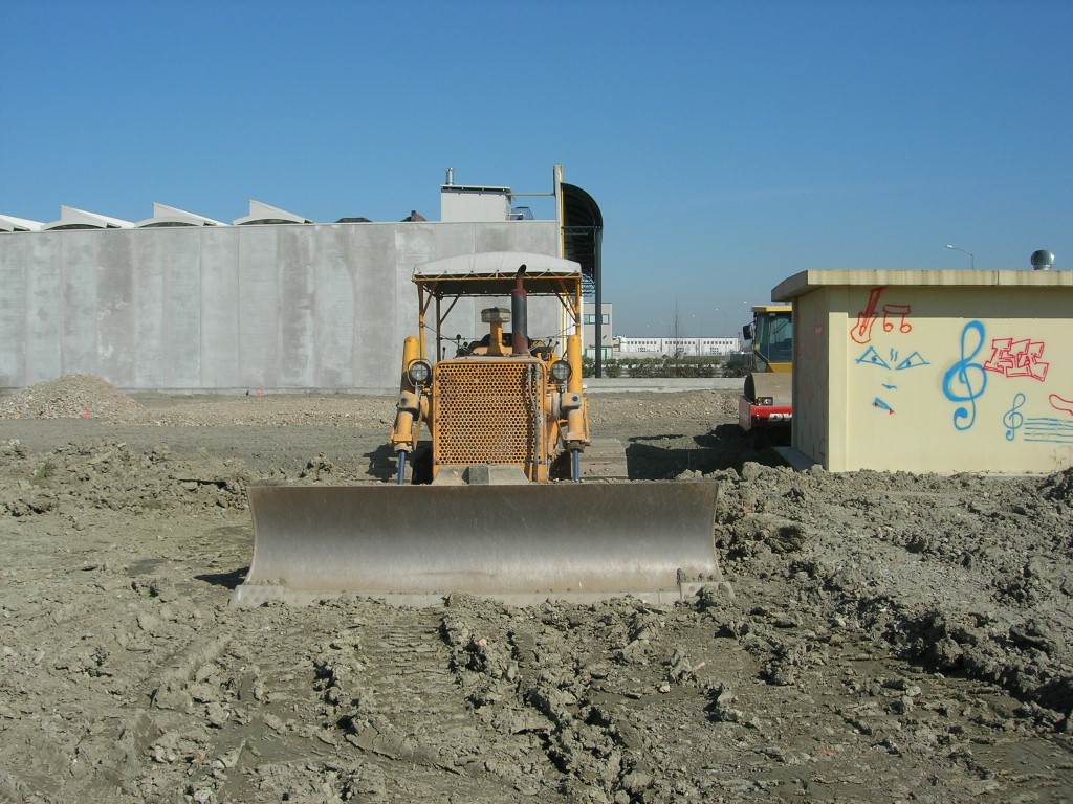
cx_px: 536
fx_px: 1178
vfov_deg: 37.7
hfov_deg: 49.0
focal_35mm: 38
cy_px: 402
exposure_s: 1/868
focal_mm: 7.8
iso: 64
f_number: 4.8
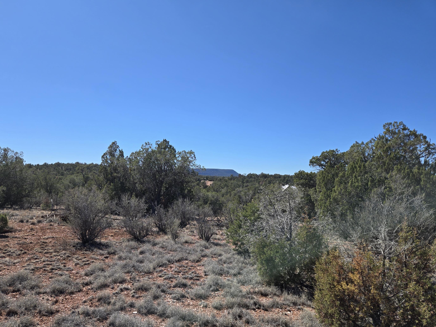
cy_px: 170
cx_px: 207
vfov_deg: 54.9
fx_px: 315
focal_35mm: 25
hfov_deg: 69.3
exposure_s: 1/2010
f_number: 1.8
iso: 25
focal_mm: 5.4
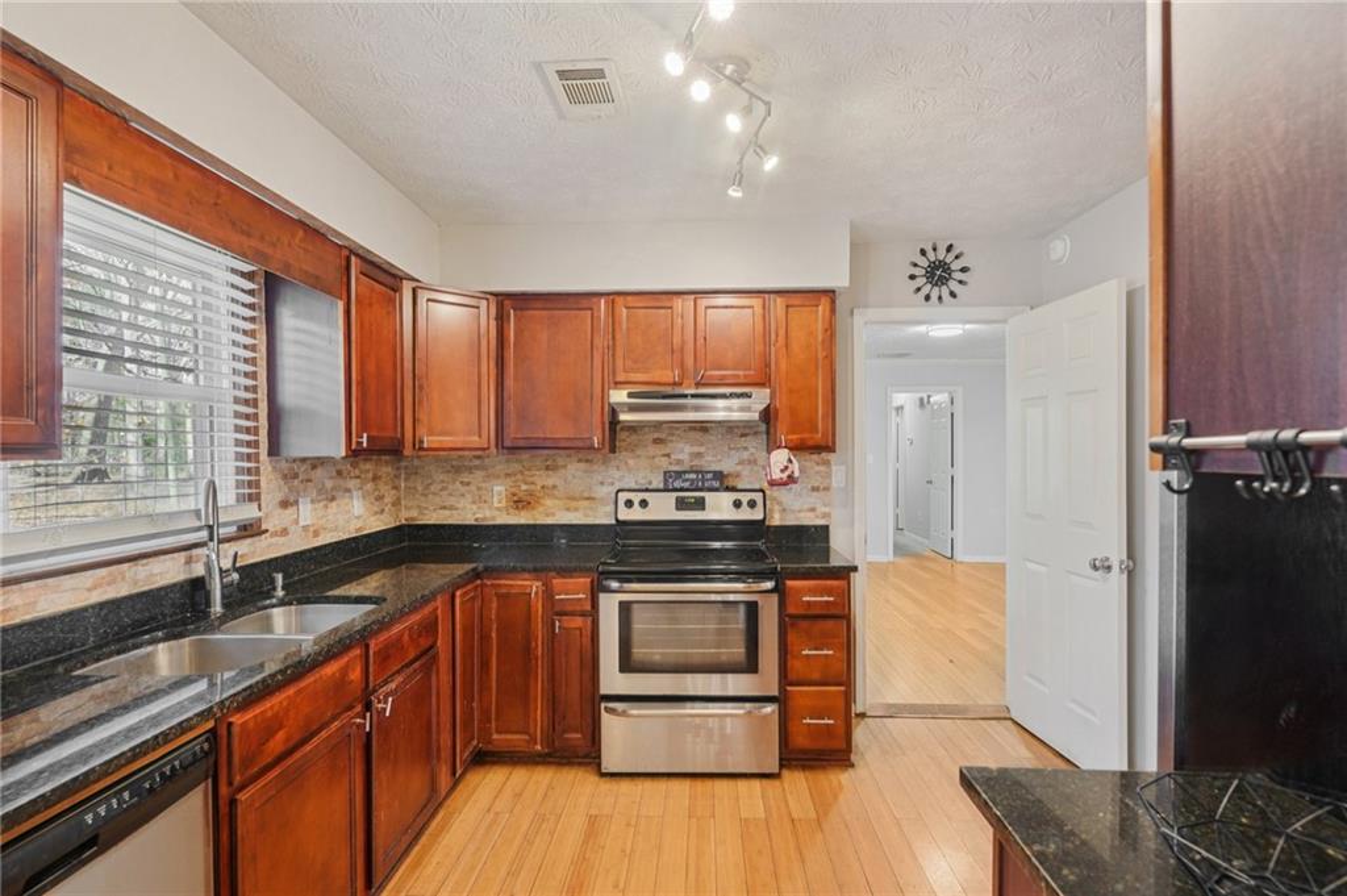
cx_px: 674
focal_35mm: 16
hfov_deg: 96.8
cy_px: 448
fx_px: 598
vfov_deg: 73.7
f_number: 8
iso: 400
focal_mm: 16
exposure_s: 1/10
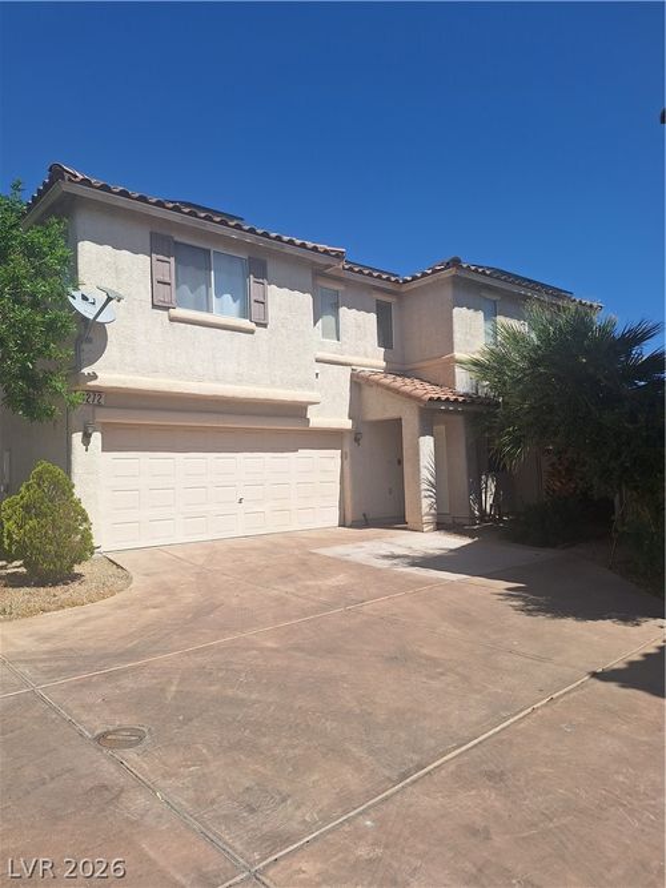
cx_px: 333
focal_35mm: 23
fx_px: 590
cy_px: 444
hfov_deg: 58.9
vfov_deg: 73.9
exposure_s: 1/3774
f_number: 1.8
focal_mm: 5.54
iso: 40
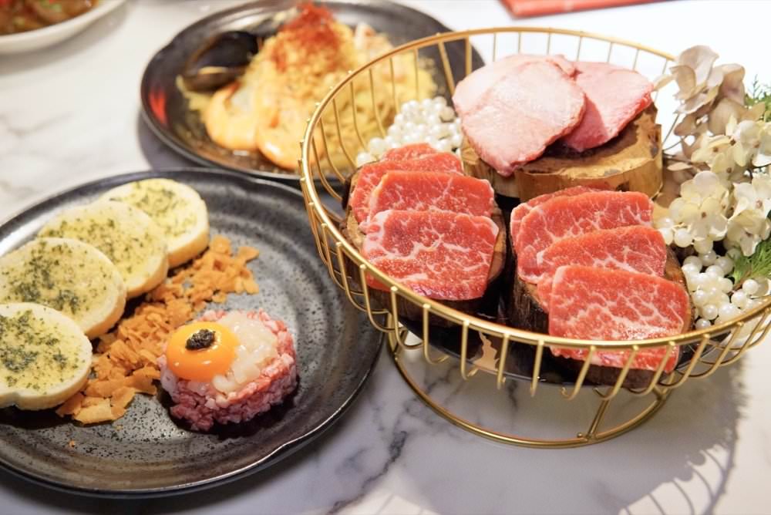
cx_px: 386
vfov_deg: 29.9
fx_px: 964
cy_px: 258
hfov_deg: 43.6
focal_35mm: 45
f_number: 3.2
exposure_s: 1/160
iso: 1600
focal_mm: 30
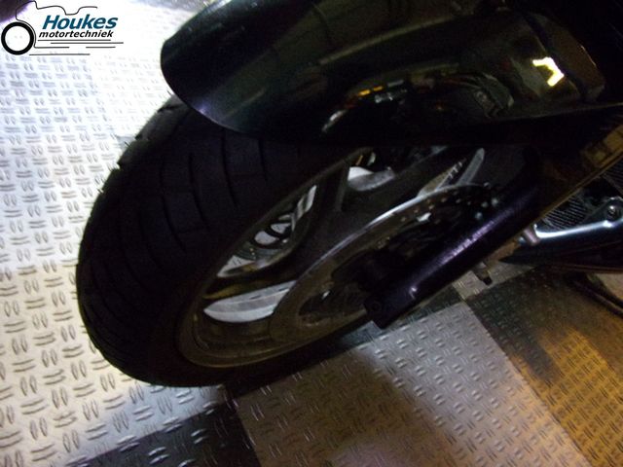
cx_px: 312
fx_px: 432
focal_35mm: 24
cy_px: 234
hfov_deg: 71.6
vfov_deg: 56.8
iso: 534
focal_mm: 4.3
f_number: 3.3
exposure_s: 1/17
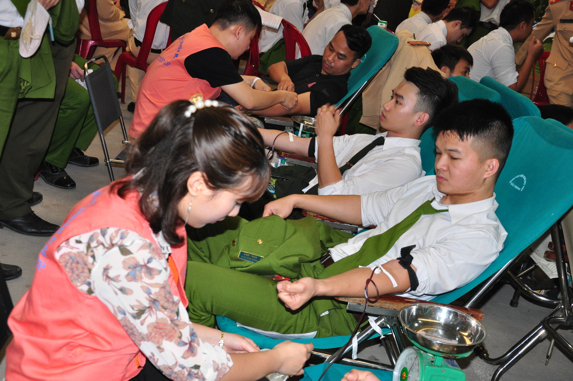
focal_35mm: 51
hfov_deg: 38.9
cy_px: 190
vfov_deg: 26.4
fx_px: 811
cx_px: 286
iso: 800
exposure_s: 1/60
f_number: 4.2
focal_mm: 34
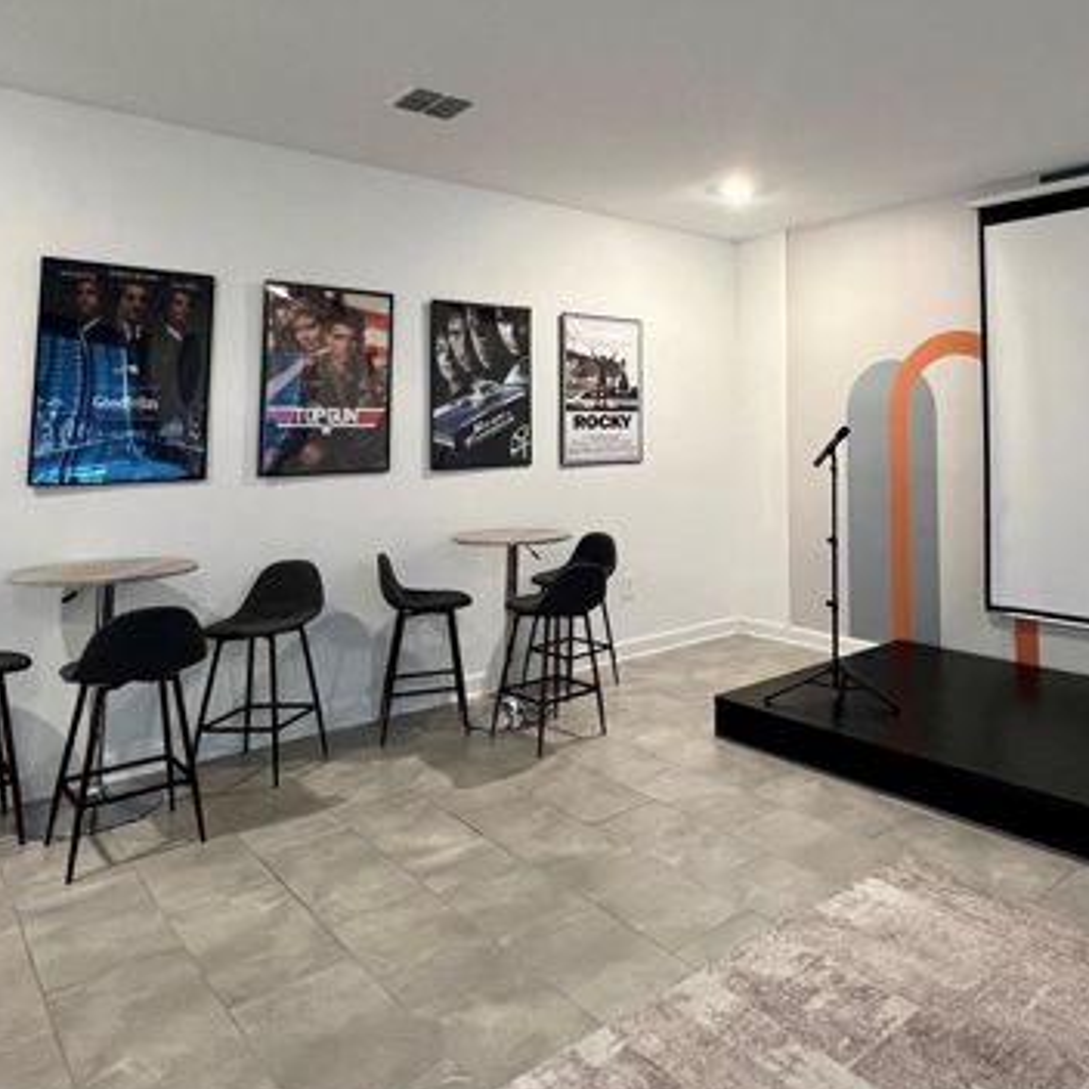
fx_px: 819
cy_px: 365
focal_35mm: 23
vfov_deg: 65.5
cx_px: 756
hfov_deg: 64.8
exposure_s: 1/60
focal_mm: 1.57
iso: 320
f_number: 1.8
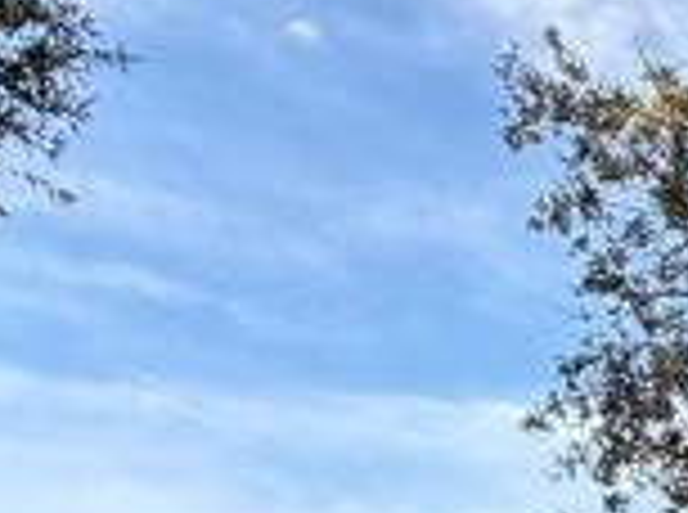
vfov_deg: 13.5
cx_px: 1282
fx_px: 1864
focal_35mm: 94
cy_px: 1008
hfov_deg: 16.8
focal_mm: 2.22
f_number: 2.2
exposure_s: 1/494
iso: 64
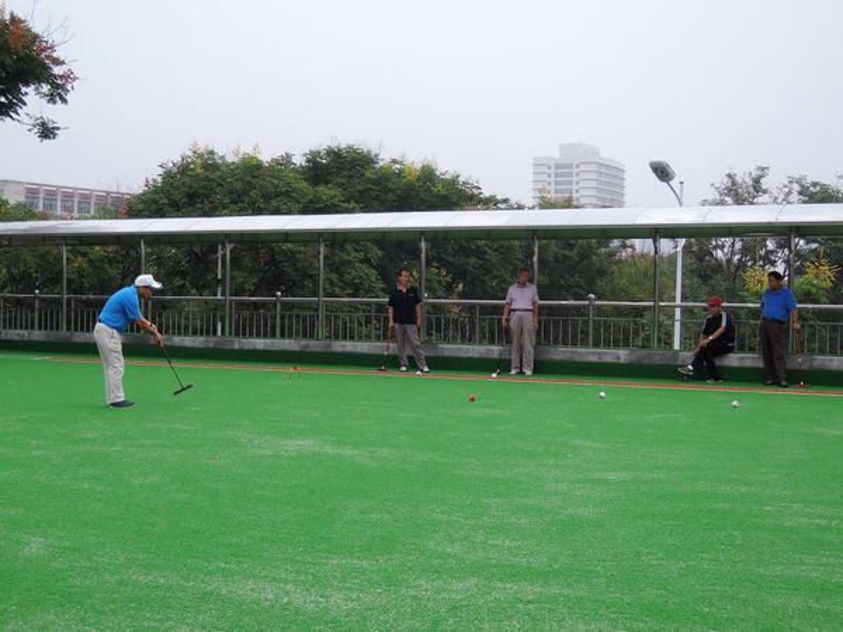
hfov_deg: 38.2
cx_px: 422
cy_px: 316
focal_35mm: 50
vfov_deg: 29.1
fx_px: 1218
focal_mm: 10.7
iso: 125
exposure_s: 1/60
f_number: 4
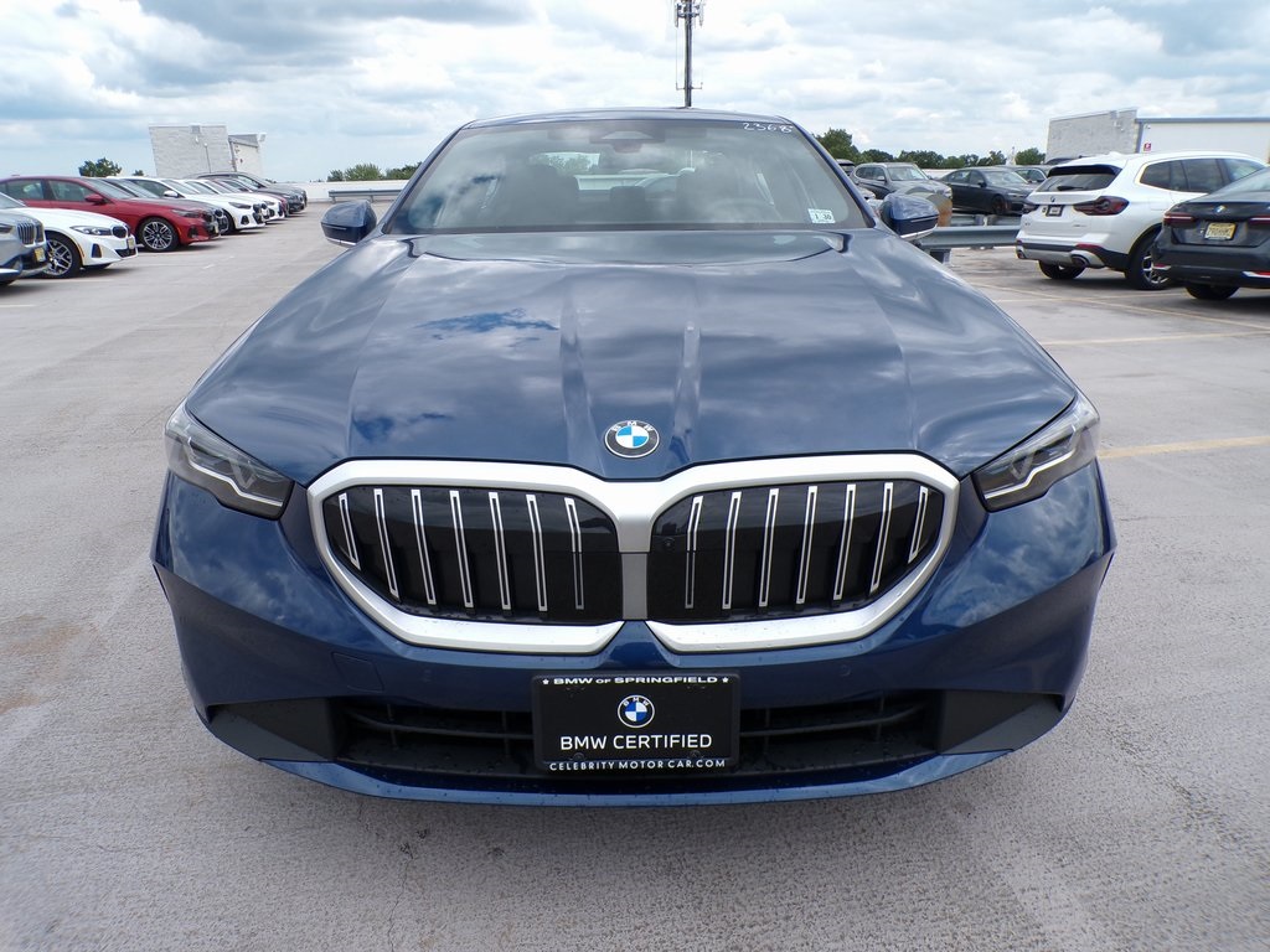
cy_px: 476
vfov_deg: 56.8
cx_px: 635
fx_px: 881
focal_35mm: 24
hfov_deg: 71.6
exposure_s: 1/480
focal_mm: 4.3
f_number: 4.4
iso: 100
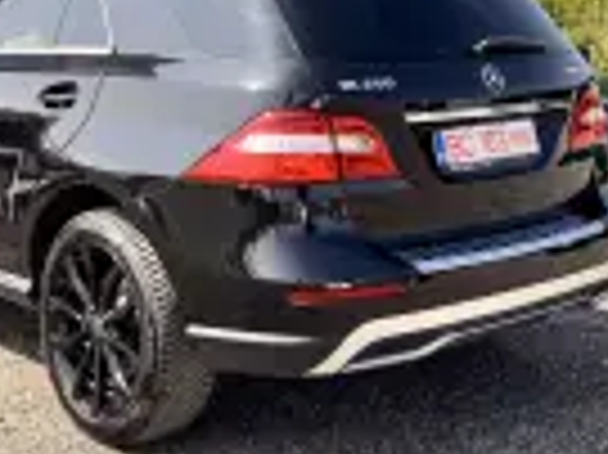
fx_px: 1123
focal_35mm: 64
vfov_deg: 21.7
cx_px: 185
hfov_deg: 30.0
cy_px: -49
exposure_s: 1/1488
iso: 80
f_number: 1.78
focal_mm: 6.76
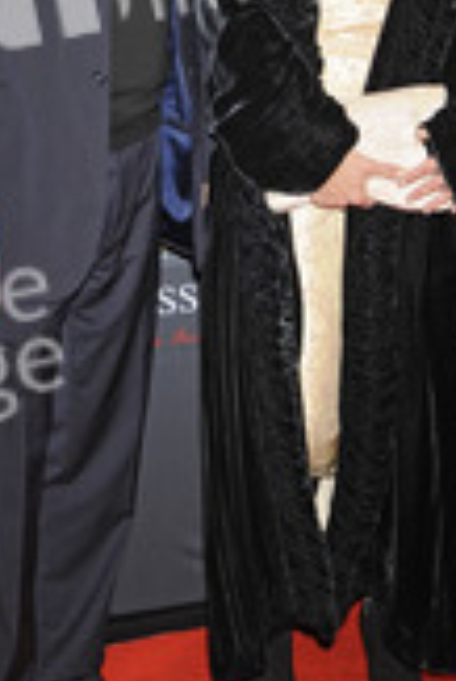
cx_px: 305
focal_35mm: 98
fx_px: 1858
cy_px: 159
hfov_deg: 14.0
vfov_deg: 20.6
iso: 640
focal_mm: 40
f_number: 7.1
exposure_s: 1/160
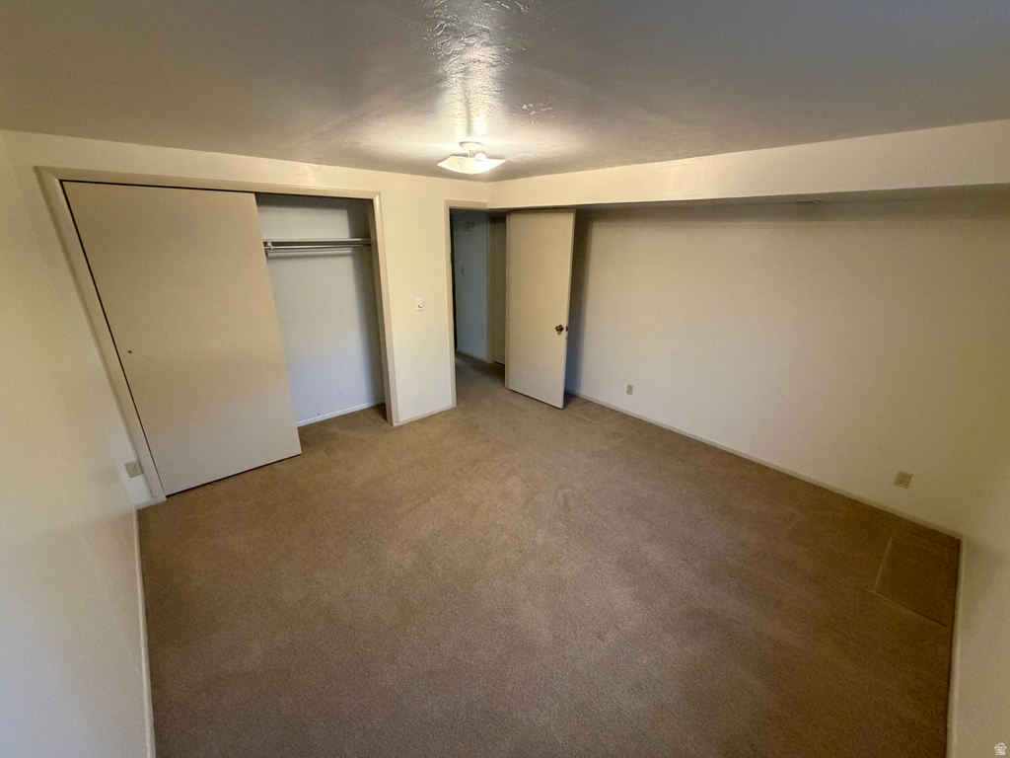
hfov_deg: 102.1
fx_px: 408
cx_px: 505
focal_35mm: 14
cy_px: 379
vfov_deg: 85.7
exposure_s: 1/60
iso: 500
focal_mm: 2.22
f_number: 2.2
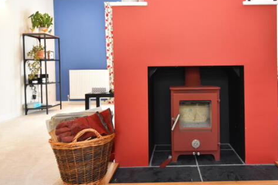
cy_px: 73
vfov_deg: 44.7
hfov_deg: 62.5
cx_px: 179
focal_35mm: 29
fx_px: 224
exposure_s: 1/100
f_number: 4
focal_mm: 14
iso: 1600
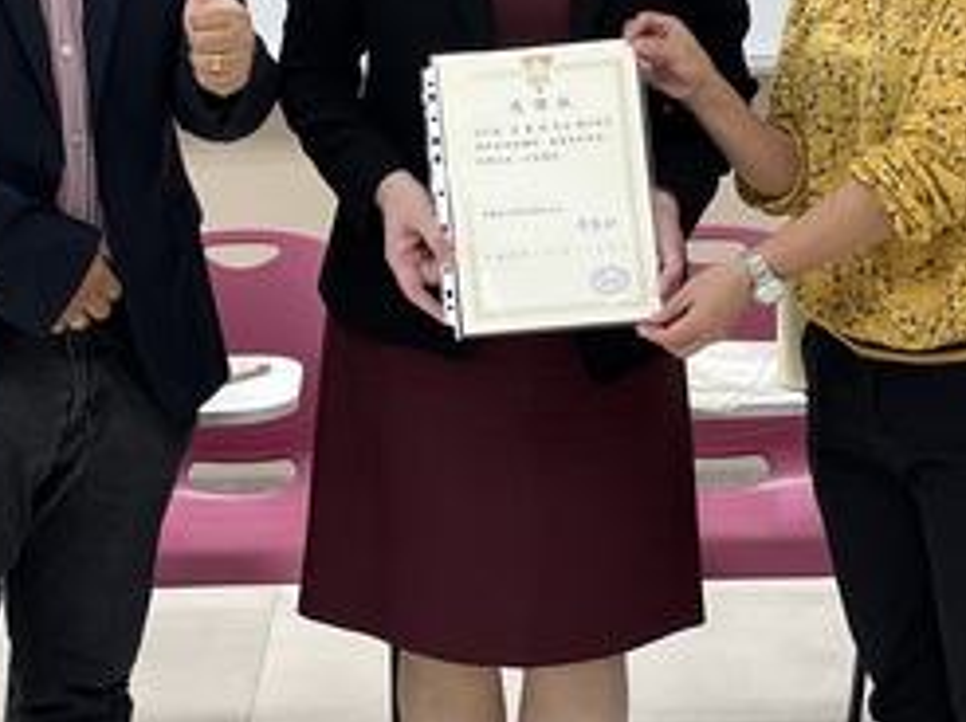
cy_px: 124
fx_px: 2063
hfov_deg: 26.4
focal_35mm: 74
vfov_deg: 19.6
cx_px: 499
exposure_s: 1/120
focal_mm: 5.1
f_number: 1.6
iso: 125
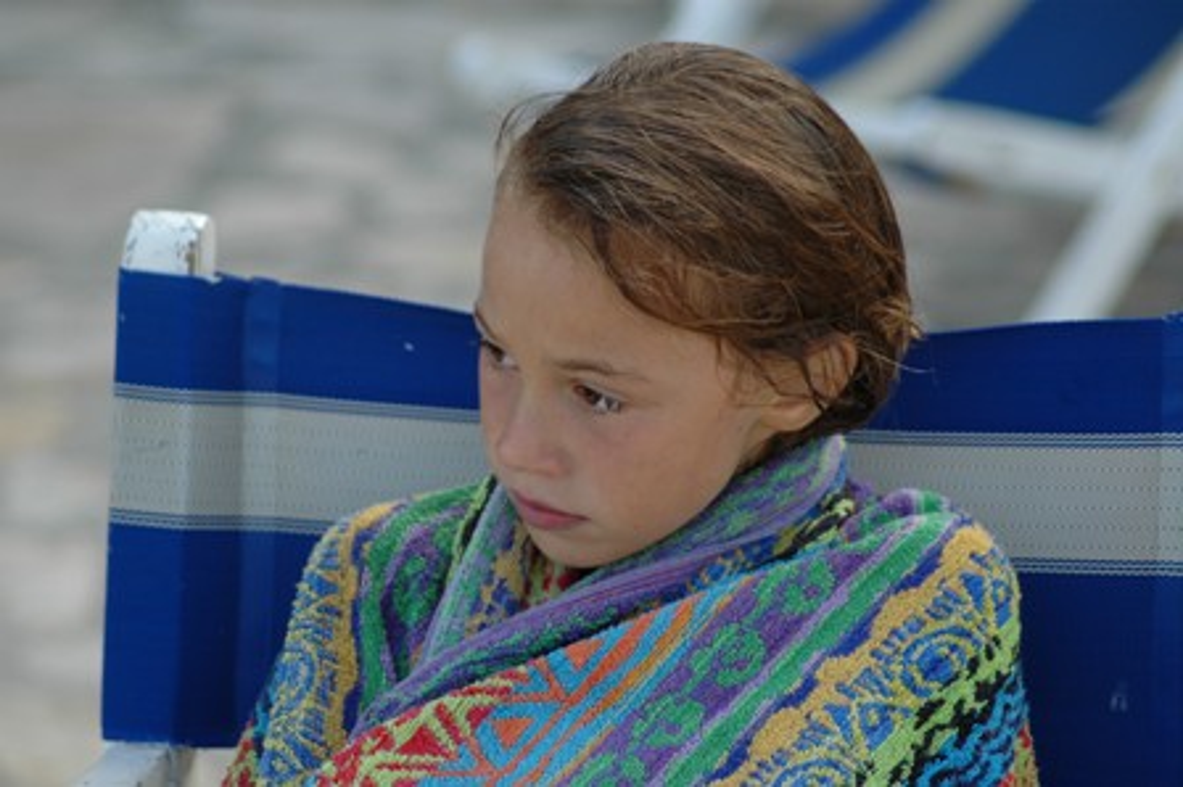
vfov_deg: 8.2
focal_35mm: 168
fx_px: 5516
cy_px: 394
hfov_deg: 12.2
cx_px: 592
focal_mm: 112
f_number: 4.2
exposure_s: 1/400
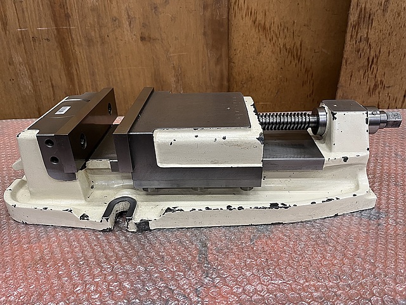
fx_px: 305
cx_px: 203
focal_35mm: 26
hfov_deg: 67.3
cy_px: 152
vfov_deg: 53.1
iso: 160
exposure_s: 1/60
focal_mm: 5.1
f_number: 1.6
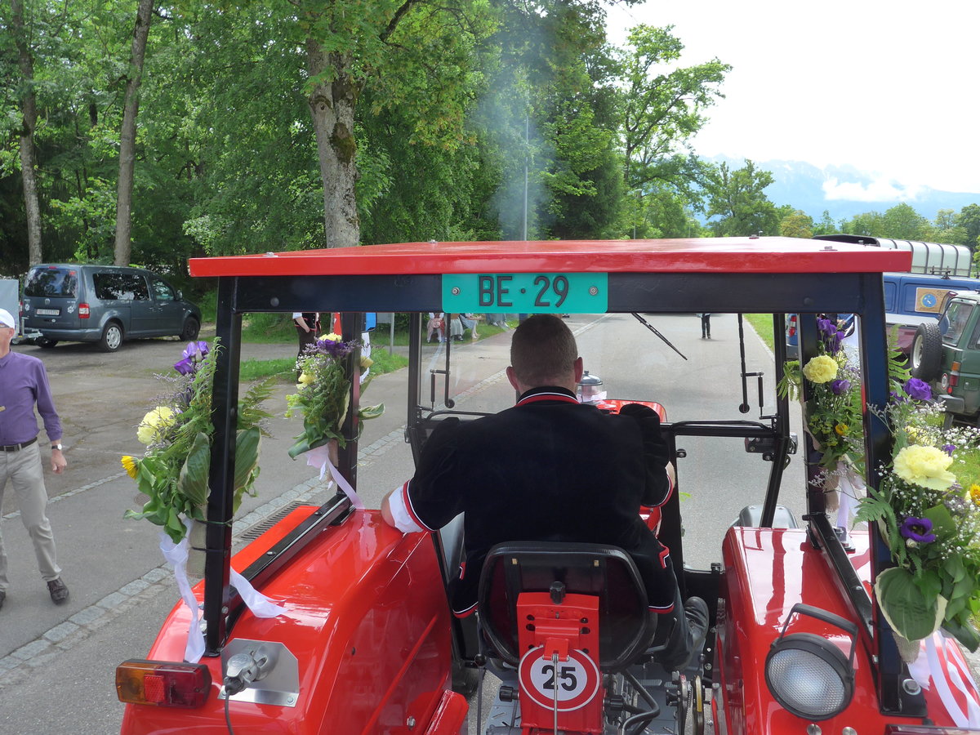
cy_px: 368
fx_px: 821
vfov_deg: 48.2
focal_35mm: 29
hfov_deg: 61.7
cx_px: 490
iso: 125
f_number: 2.8
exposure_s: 1/400
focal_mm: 6
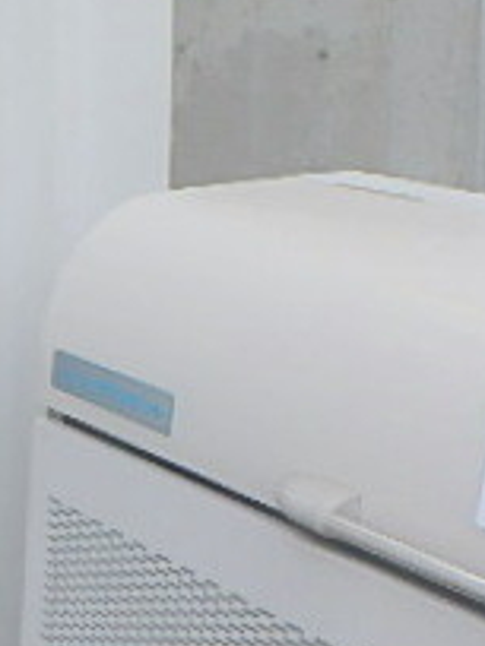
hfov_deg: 17.0
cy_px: 54
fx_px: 1233
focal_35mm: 66
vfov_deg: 28.2
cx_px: -463
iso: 125
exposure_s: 1/320
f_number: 3.5
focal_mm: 3.7
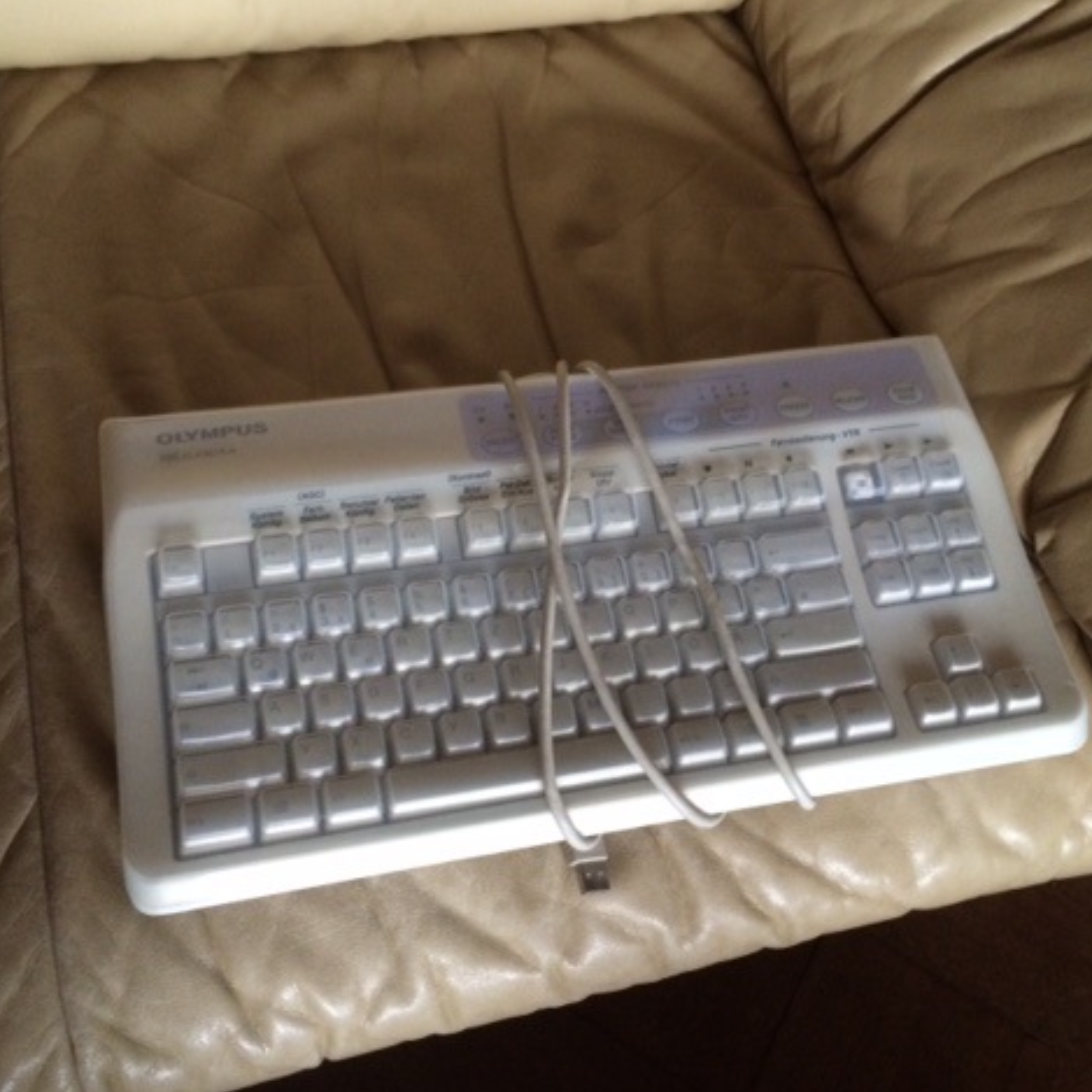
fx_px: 1249
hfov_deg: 47.2
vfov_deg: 47.2
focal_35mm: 35
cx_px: 547
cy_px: 547
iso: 250
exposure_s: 1/30
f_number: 2.2
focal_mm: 4.15
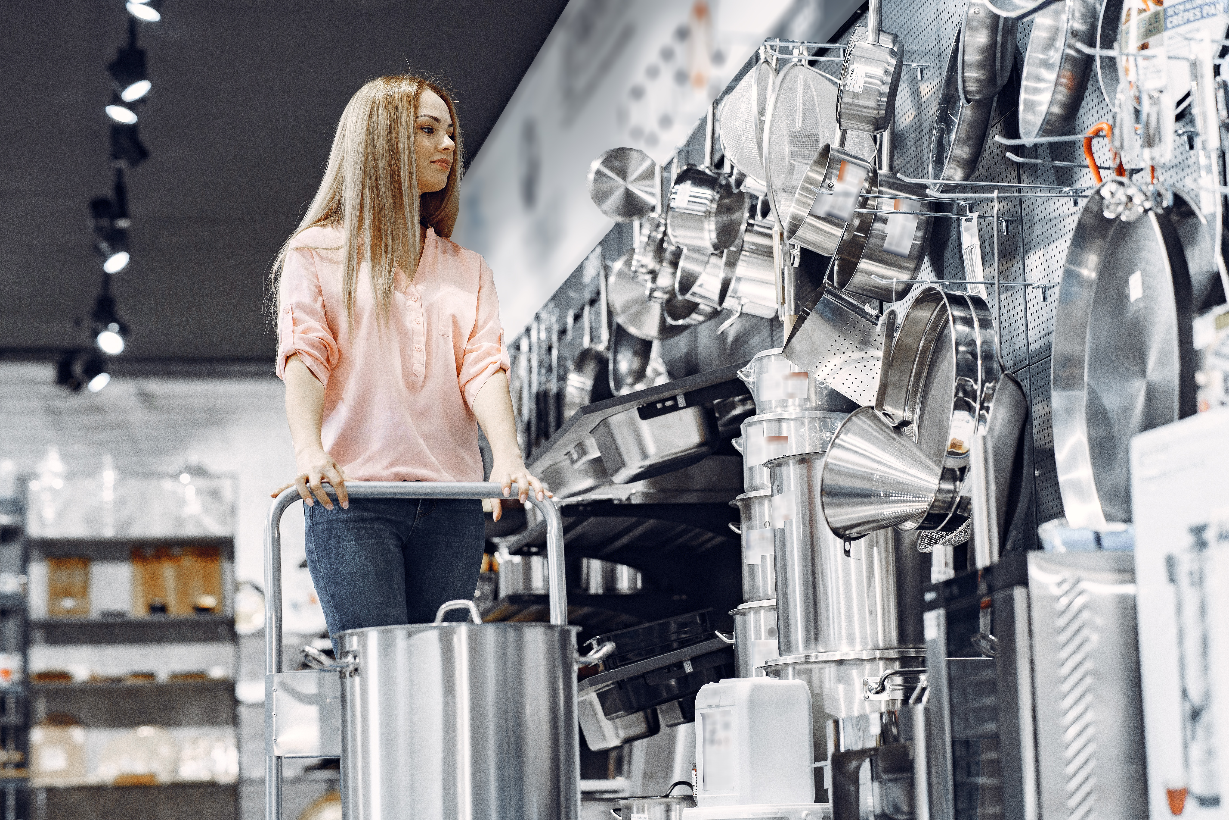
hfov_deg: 21.2
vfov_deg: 14.2
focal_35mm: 96
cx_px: 665
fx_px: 3277
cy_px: 462
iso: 800
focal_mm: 85
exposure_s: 1/320
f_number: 2.8
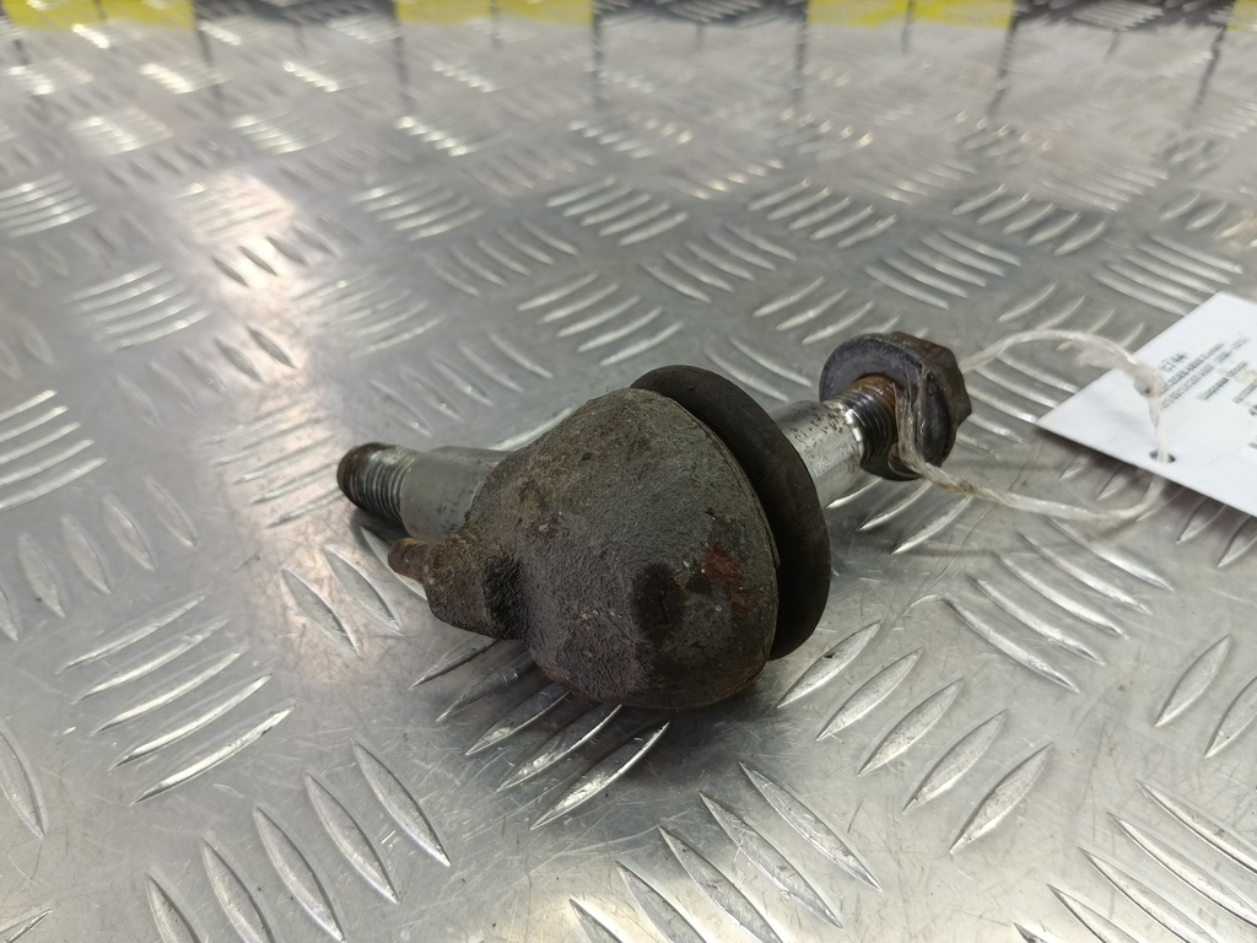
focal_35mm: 23
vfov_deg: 58.9
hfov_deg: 73.9
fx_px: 835
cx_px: 628
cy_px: 472
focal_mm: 4.11
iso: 140
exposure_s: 1/50
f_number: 1.6
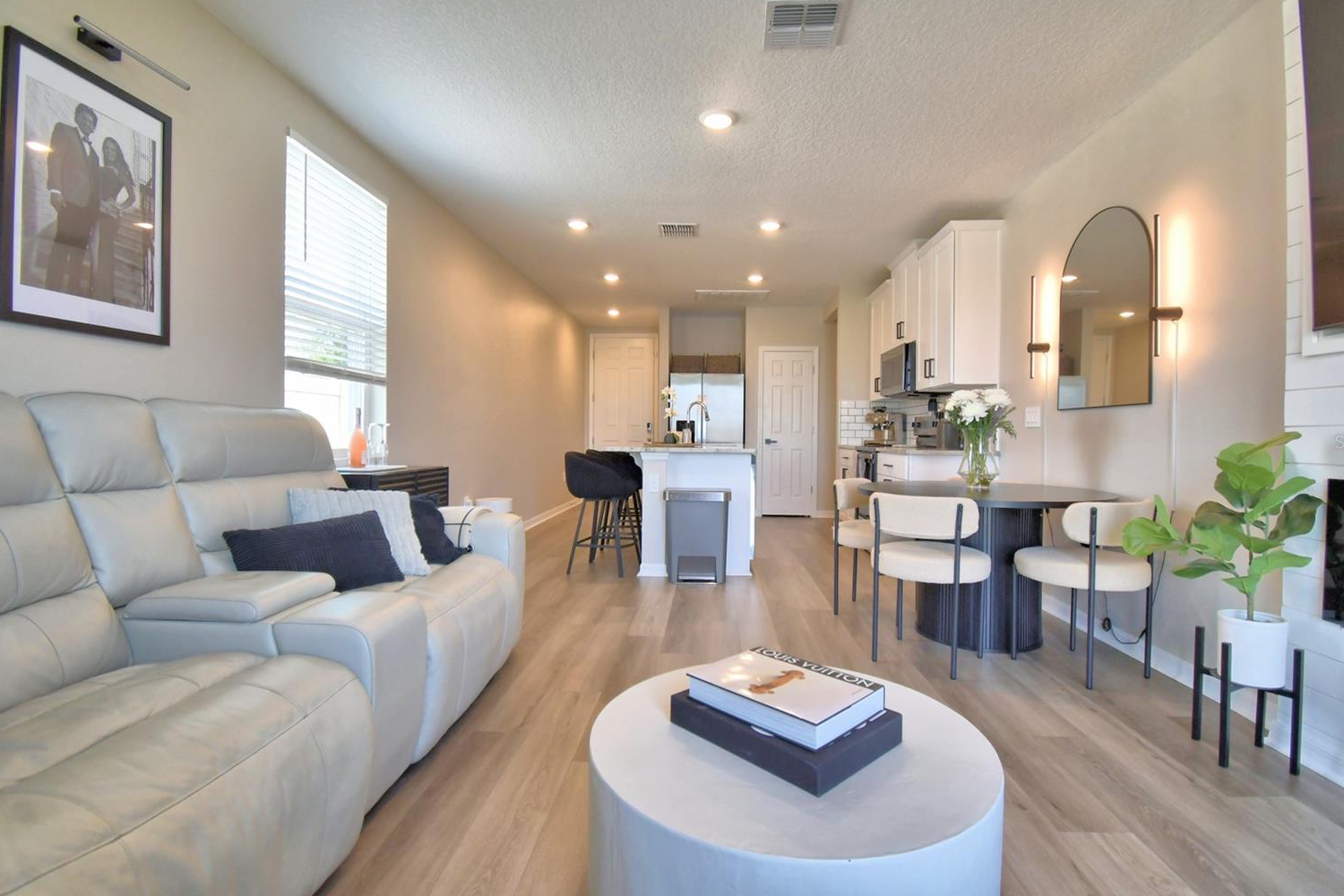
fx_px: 597
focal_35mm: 16
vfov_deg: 73.7
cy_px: 442
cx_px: 698
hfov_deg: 96.7
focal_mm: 10
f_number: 4.5
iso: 400
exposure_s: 1/100
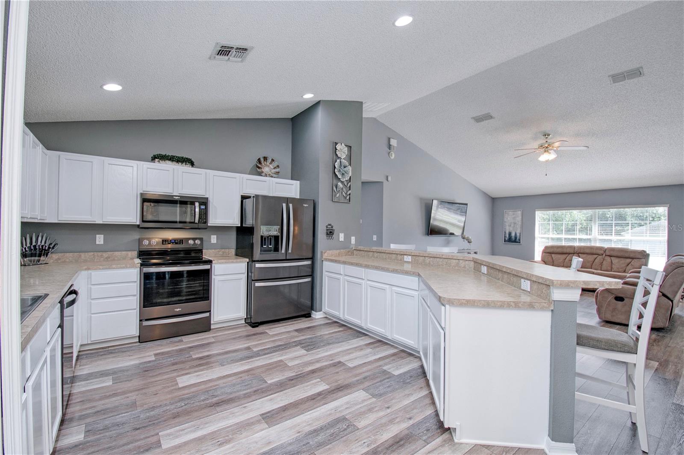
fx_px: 285
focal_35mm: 15
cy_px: 228
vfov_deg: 77.3
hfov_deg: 100.4
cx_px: 342
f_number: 9
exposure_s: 1/10
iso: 500
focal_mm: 10
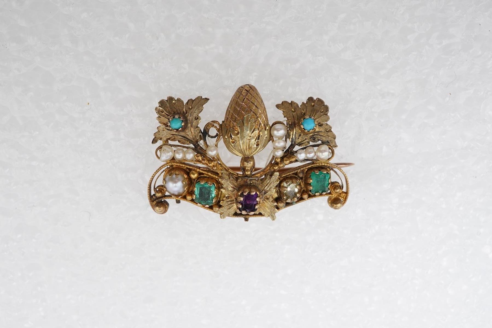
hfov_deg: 43.6
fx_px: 615
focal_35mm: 45
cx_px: 246
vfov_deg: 29.9
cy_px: 164
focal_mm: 30
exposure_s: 1/125
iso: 500
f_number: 16
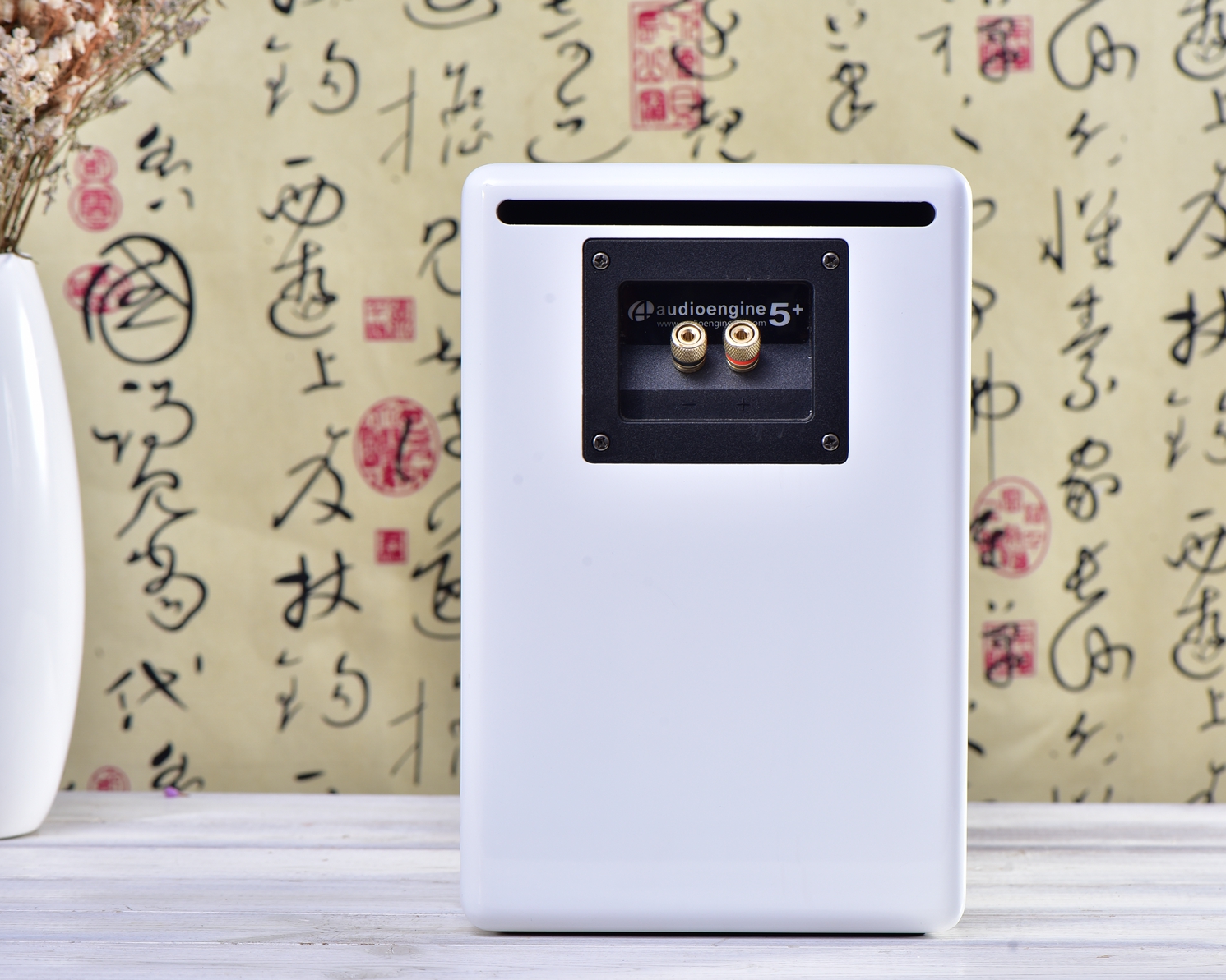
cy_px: 493
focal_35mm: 119
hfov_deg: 16.2
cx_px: 695
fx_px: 4318
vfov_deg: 13.0
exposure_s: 1/125
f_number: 13
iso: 200
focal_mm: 105
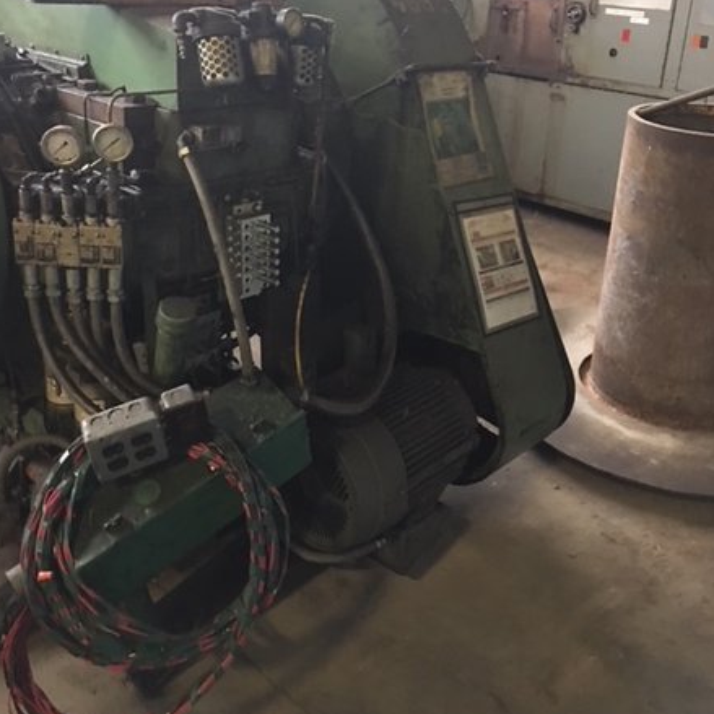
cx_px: 358
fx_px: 817
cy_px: 263
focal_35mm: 35
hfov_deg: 47.2
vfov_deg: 46.8
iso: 80
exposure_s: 1/4
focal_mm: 4.15
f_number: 2.2
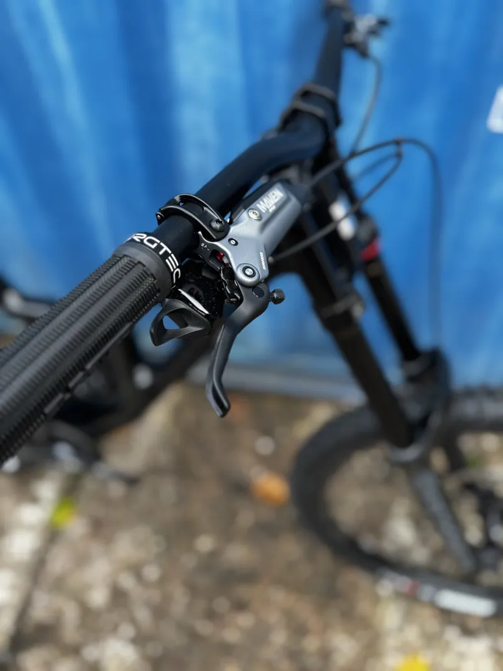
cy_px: 336
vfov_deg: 71.6
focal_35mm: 24
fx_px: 465
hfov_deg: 56.8
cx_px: 252
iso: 160
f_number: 1.78
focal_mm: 6.76
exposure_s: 1/121
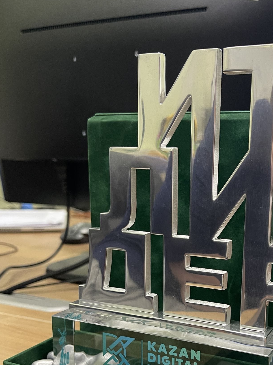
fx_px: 442
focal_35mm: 42
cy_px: 268
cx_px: 196
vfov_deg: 43.5
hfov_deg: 33.8
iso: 320
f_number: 1.6
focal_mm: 5.1
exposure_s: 1/60
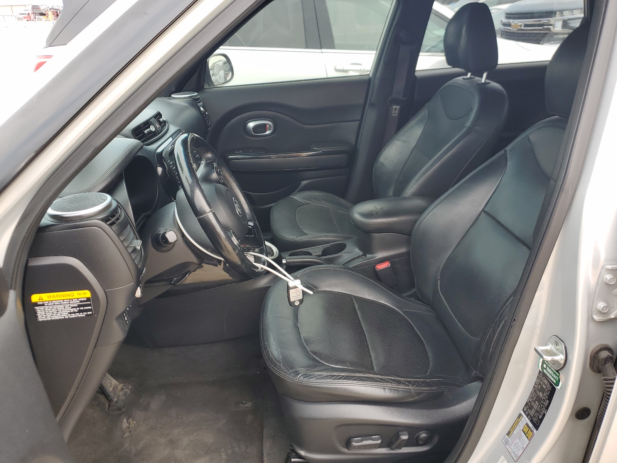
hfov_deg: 67.3
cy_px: 232
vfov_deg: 53.1
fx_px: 463
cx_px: 308
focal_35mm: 26
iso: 50
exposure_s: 1/323
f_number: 1.5
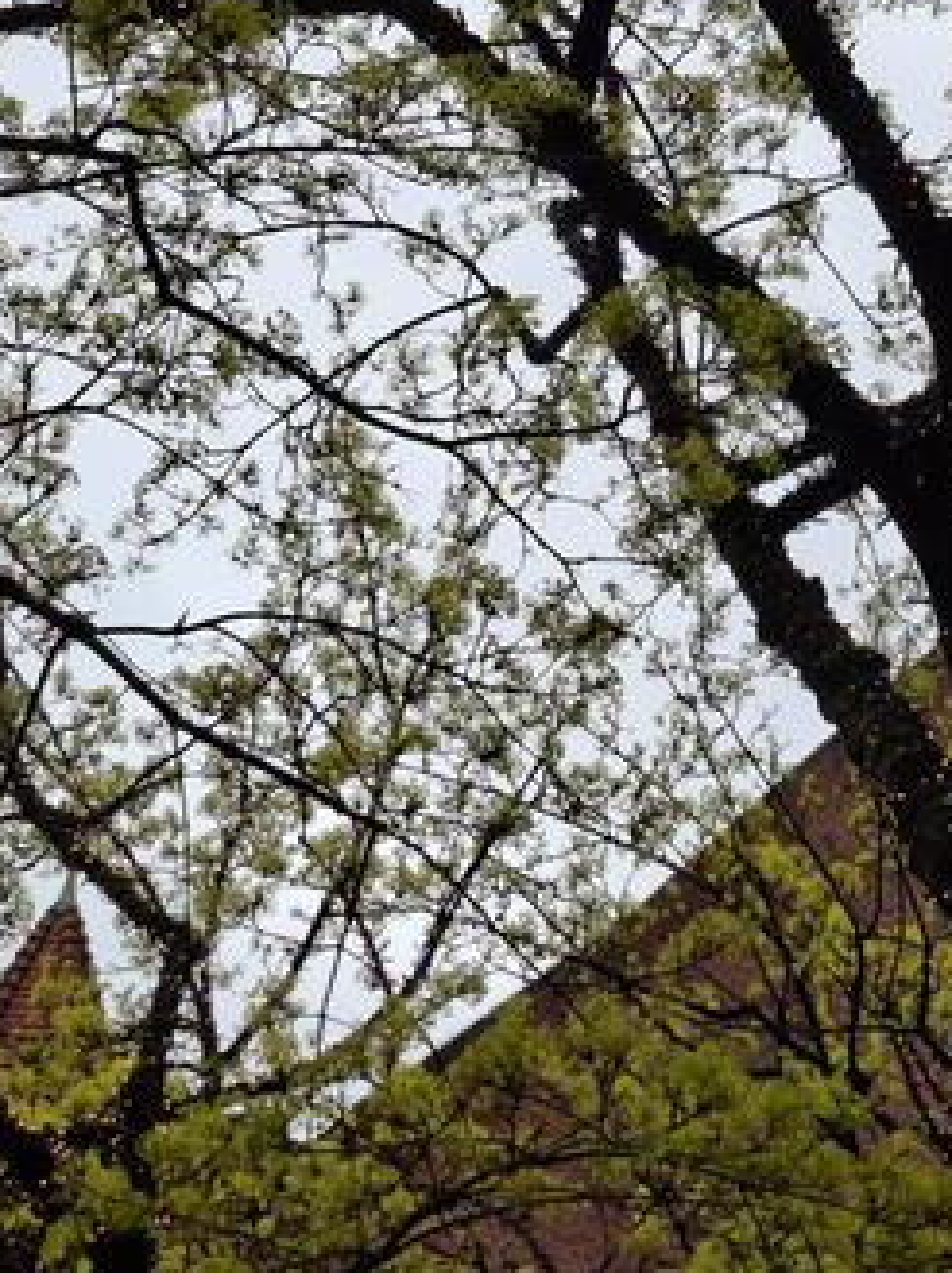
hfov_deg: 17.3
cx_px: 863
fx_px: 3086
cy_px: -213
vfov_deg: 21.8
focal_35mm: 84
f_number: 1.8
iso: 50
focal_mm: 5.54
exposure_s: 1/1044
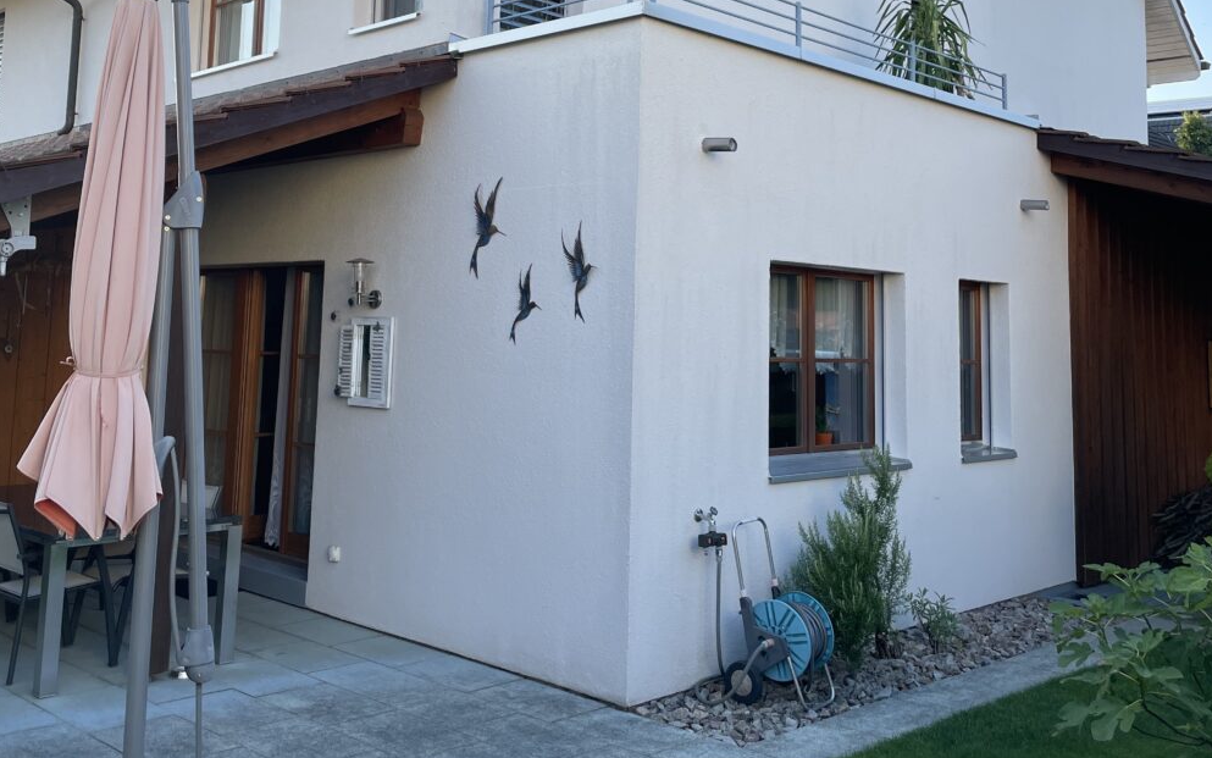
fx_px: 1222
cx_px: 605
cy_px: 196
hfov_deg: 52.7
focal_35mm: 37
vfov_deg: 33.8
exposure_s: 1/578
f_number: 1.6
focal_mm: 4.2
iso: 32
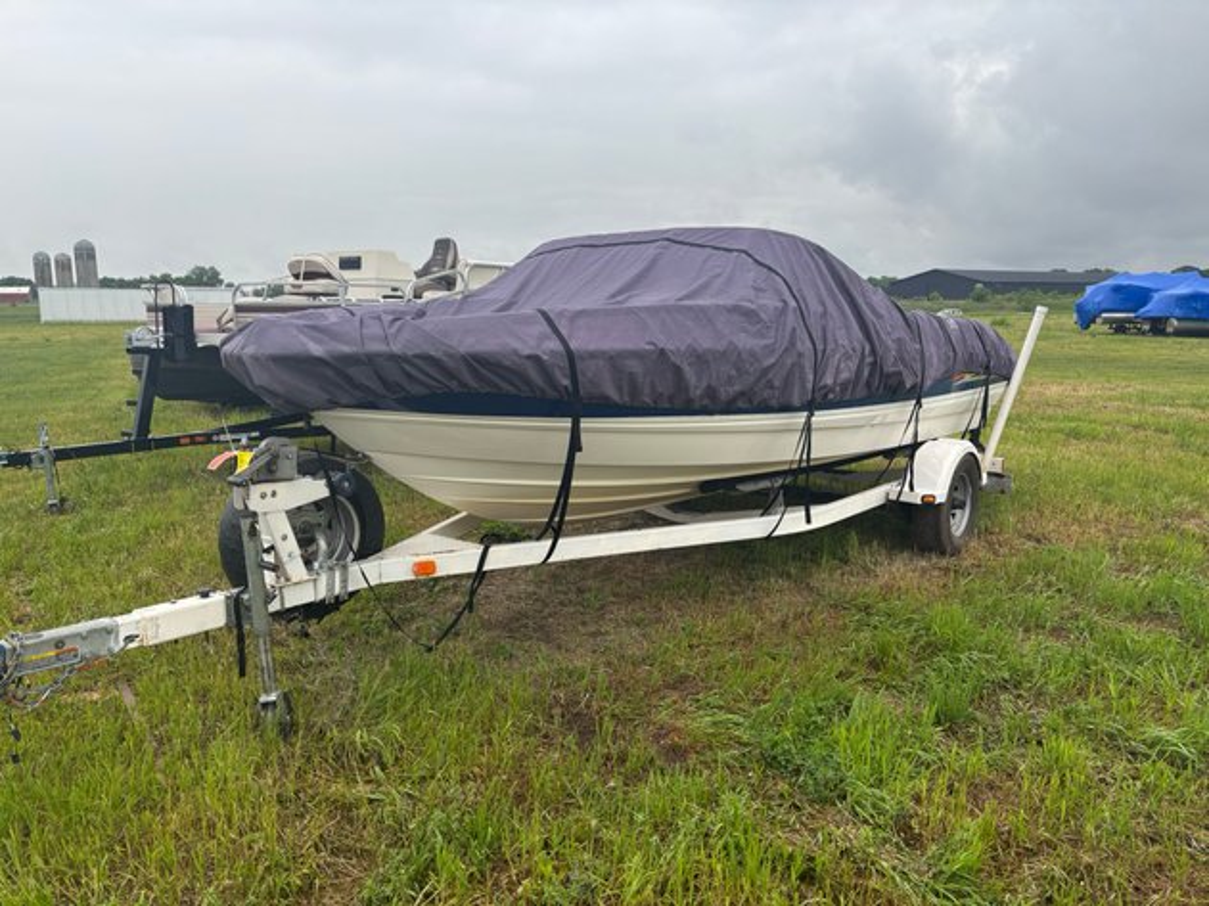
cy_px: 453
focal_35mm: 26
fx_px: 908
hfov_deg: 67.3
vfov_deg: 53.0
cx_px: 604
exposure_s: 1/747
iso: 50
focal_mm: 5.96
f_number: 1.6
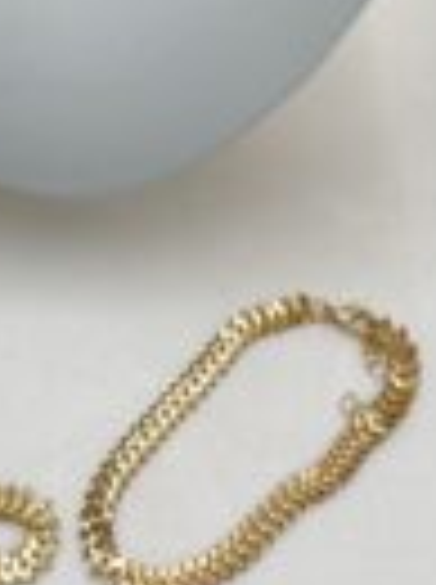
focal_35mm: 77
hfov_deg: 19.1
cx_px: 171
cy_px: -144
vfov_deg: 23.0
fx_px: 1297
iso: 40
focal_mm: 5.1
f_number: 1.6
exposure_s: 1/121
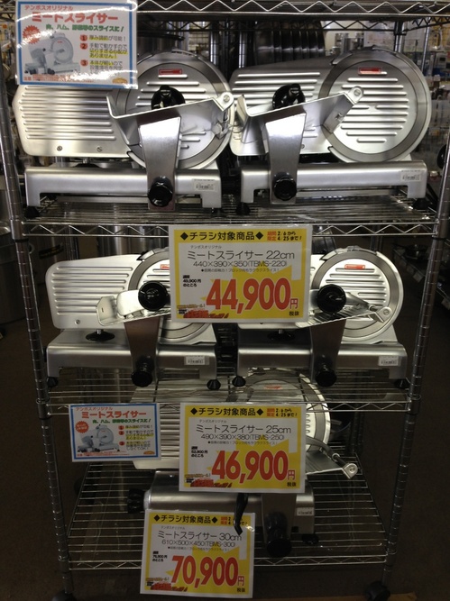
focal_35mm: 33
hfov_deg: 42.9
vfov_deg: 55.4
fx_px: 573
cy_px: 300
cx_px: 225
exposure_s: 1/20
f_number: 2.4
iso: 50
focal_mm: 4.13
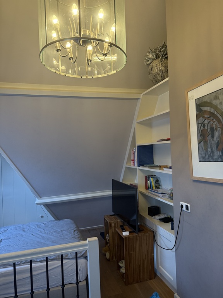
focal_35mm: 24
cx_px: 112
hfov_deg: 56.8
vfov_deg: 71.6
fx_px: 206
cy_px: 149
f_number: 1.78
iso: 250
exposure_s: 1/100
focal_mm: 6.76
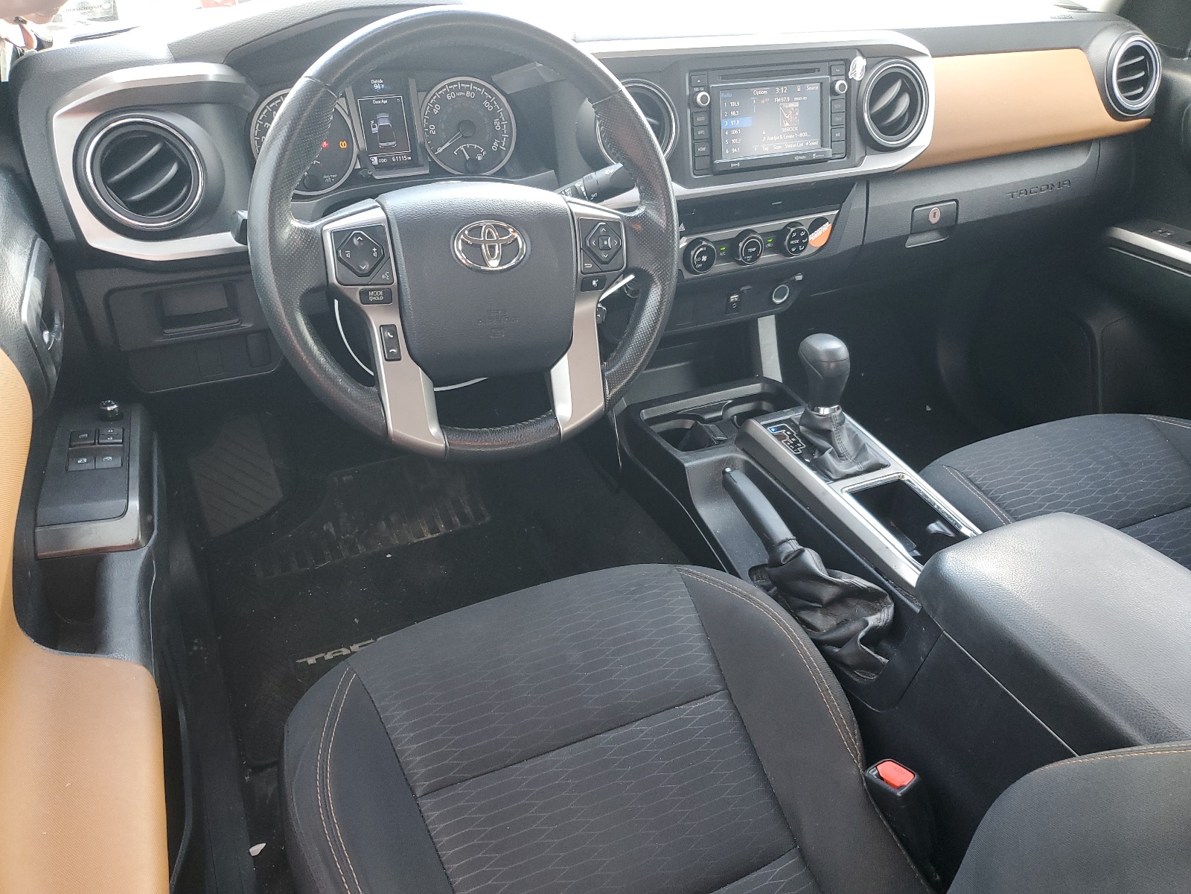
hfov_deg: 67.3
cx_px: 596
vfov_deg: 53.1
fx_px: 895
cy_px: 447
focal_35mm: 26
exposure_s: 1/60.2
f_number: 1.5
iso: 104
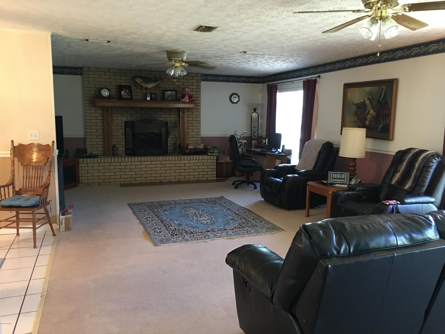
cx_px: 222
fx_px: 373
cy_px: 167
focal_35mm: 29
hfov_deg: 61.7
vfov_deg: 48.2
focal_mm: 4.15
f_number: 2.2
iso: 80
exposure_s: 1/10
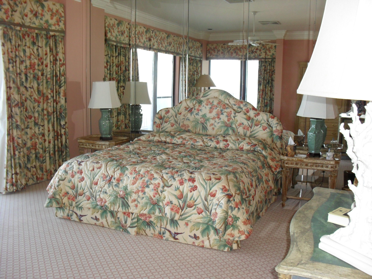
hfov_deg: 52.6
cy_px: 140
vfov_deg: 40.7
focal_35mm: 35
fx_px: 376
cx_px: 186
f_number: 3.2
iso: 160
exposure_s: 1/45
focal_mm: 6.3
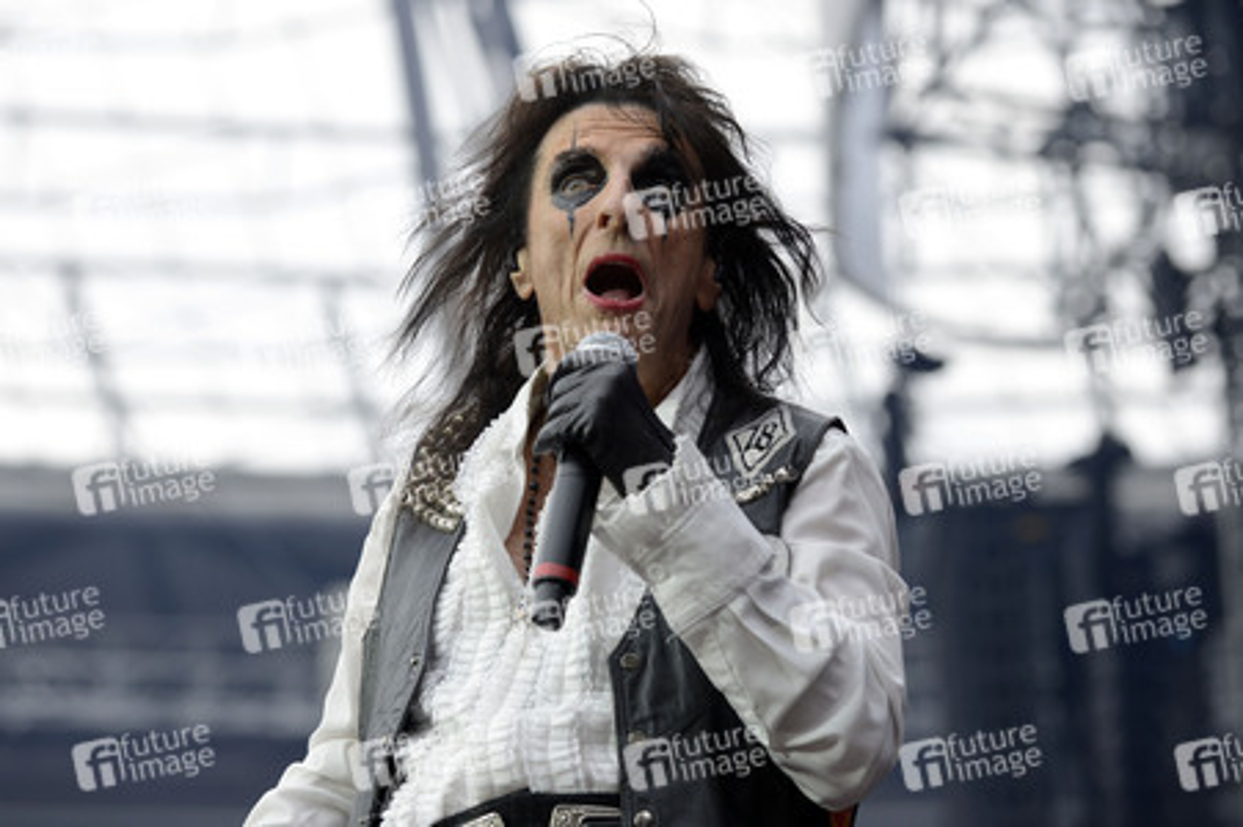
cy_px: 414
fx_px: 4313
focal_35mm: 125
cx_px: 622
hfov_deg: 16.4
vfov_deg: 11.0
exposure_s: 1/800
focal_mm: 125
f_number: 5
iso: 320
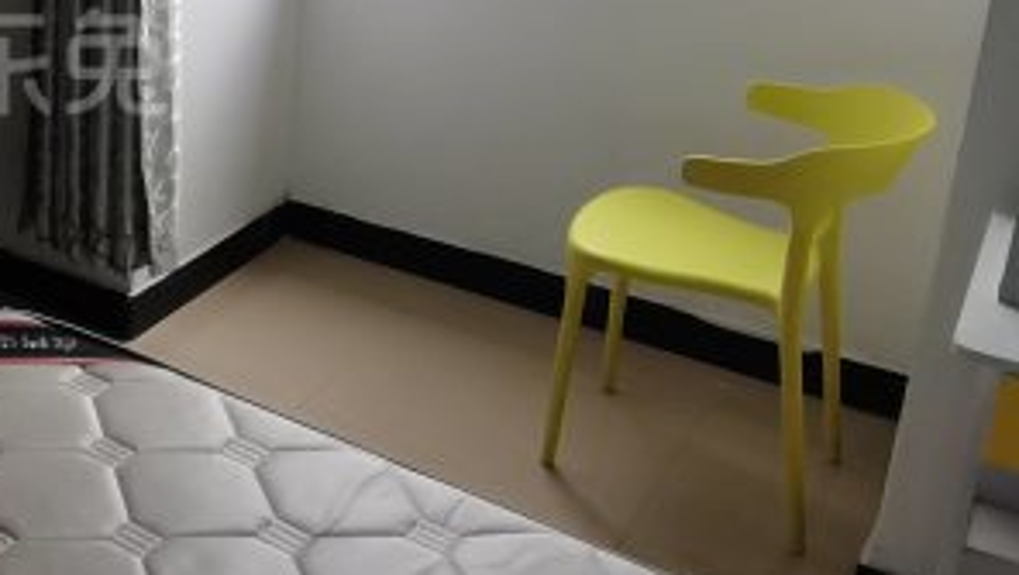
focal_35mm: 50
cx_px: -107
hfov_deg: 35.3
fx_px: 1352
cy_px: 28
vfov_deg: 23.2
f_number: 2.4
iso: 50
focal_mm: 1.78
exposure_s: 1/197
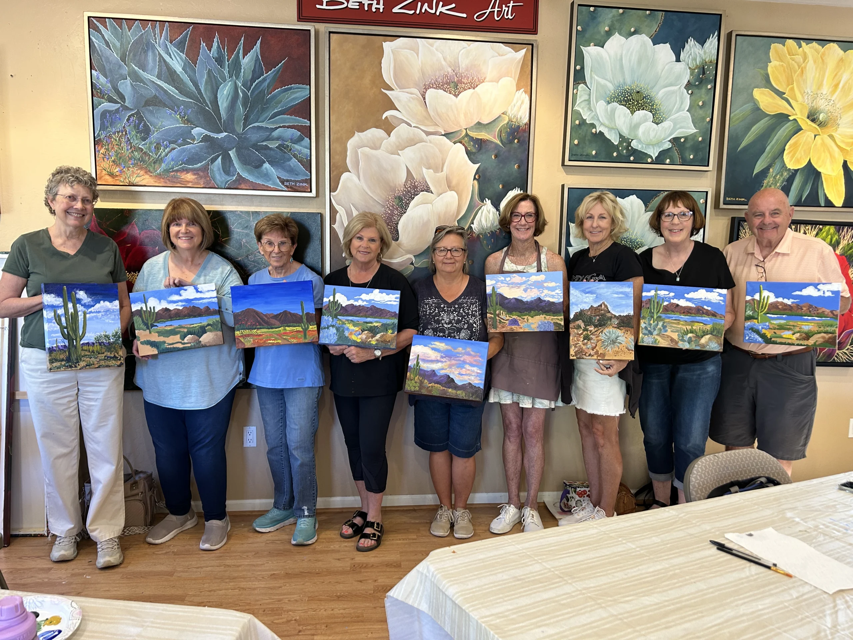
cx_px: 426
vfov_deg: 53.1
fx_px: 641
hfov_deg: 67.3
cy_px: 320
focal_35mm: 26
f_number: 1.5
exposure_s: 1/60
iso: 125
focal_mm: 5.7
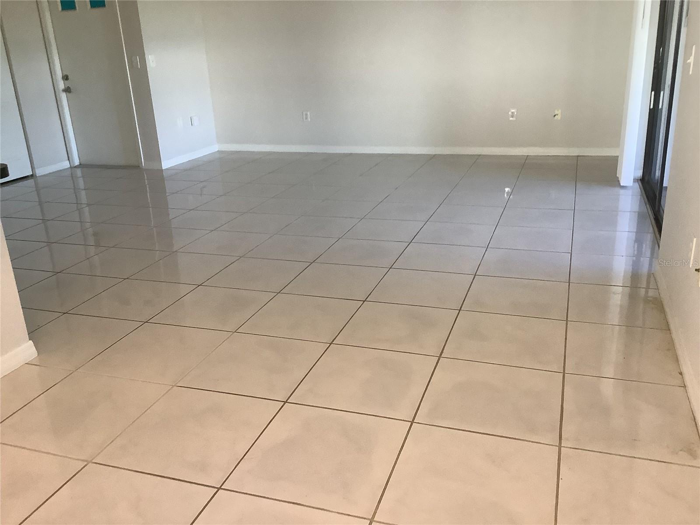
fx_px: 627
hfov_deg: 58.4
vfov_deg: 45.4
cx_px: 350
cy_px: 262
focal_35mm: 31
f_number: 2.4
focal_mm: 3.3
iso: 160
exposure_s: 1/60
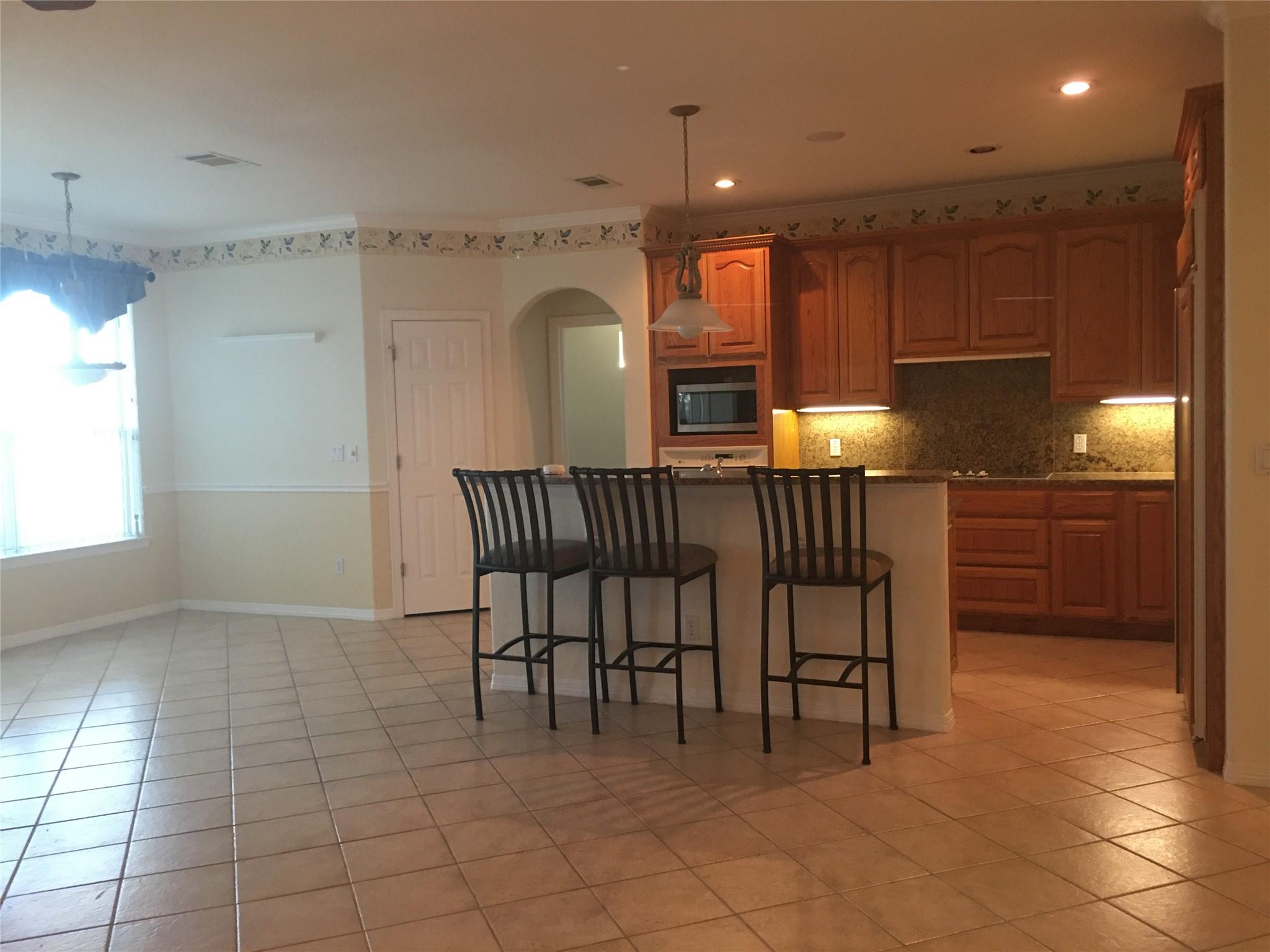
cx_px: 635
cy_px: 476
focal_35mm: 29
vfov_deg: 48.2
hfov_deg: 61.7
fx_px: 1064
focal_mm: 4.15
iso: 100
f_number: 2.2
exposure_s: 1/15
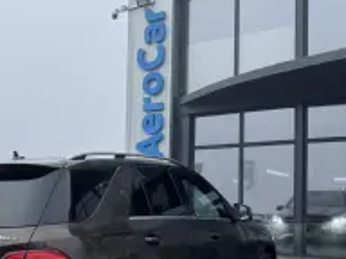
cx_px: 65
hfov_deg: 40.2
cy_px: 189
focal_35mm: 45
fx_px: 450
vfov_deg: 31.7
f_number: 1.78
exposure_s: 1/1456
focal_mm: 6.76
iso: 80
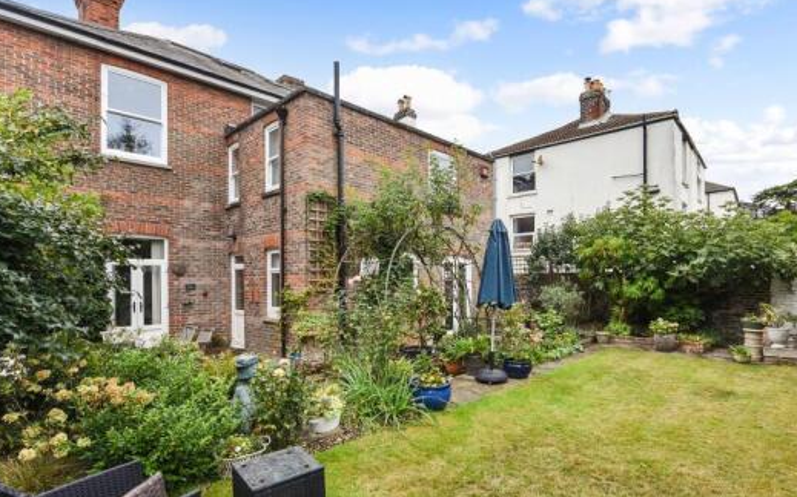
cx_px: 442
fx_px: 391
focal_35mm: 18
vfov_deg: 64.8
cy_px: 271
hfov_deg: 90.8
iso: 400
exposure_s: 1/200
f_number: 8
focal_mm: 14
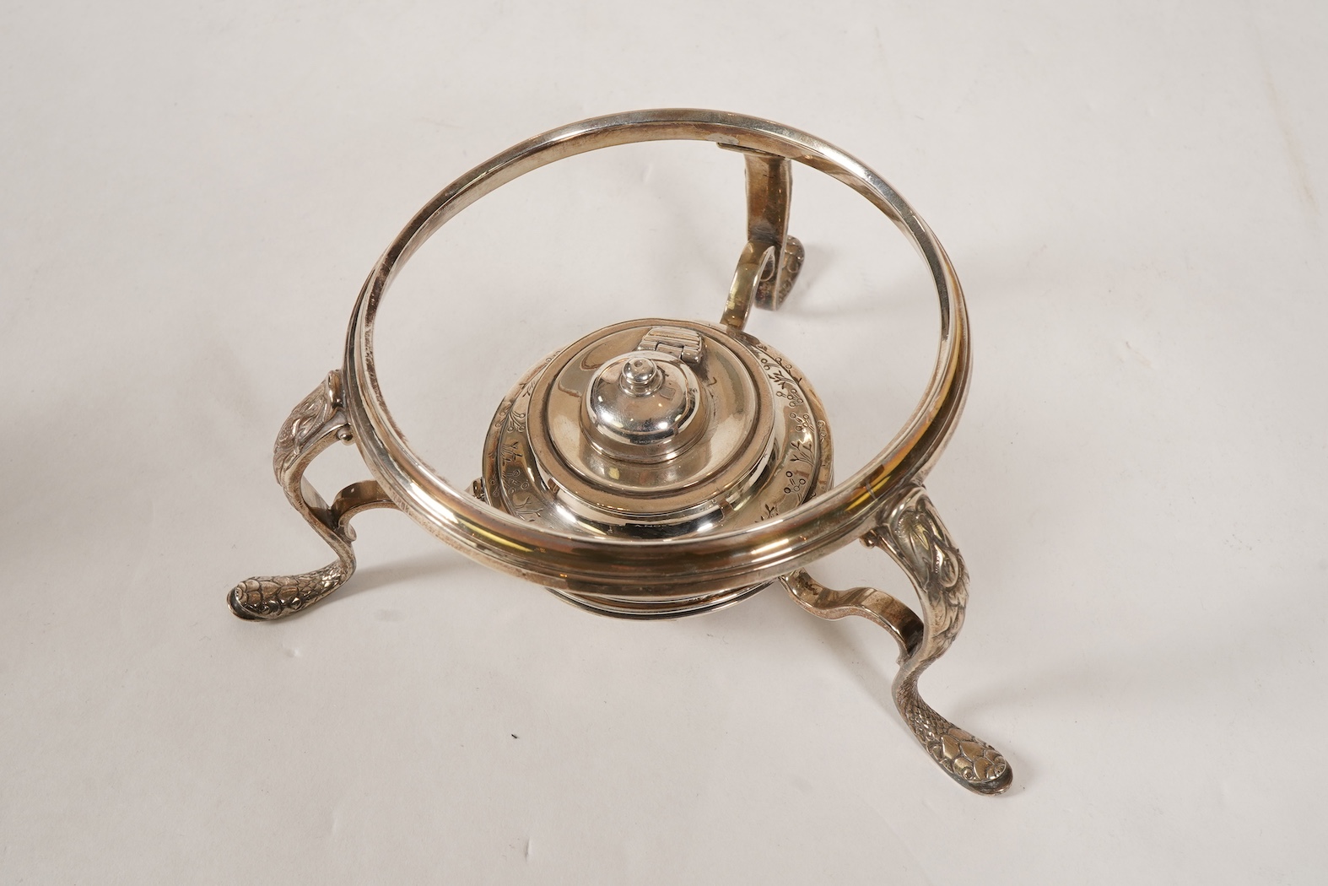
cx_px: 664
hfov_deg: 43.6
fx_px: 1660
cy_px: 443
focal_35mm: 45
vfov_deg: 29.9
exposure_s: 1/125
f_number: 22
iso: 400
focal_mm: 30
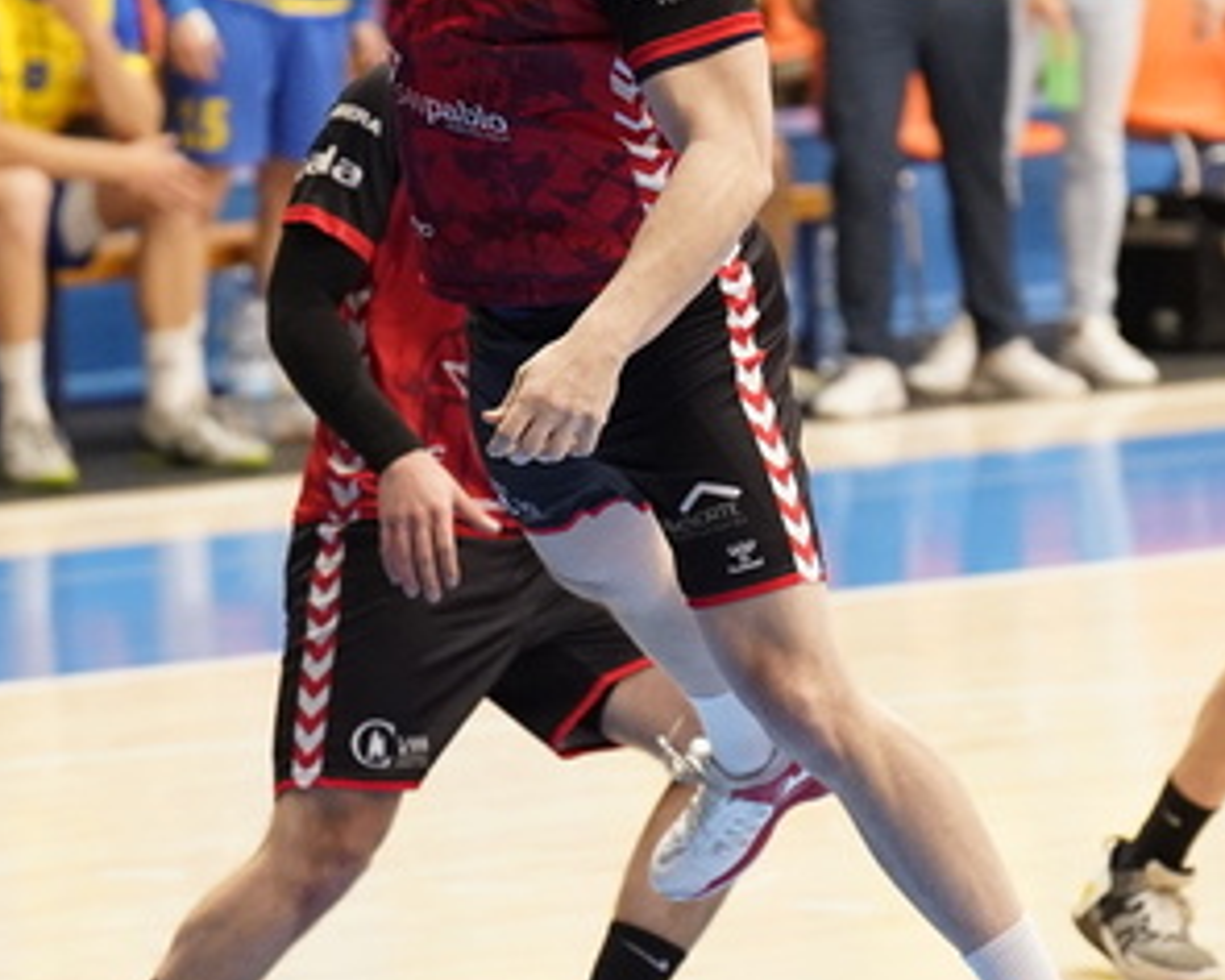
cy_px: 394
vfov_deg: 4.1
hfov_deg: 5.2
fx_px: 13596
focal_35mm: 375
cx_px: 448
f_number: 2.8
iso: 4000
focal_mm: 131
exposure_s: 1/1600
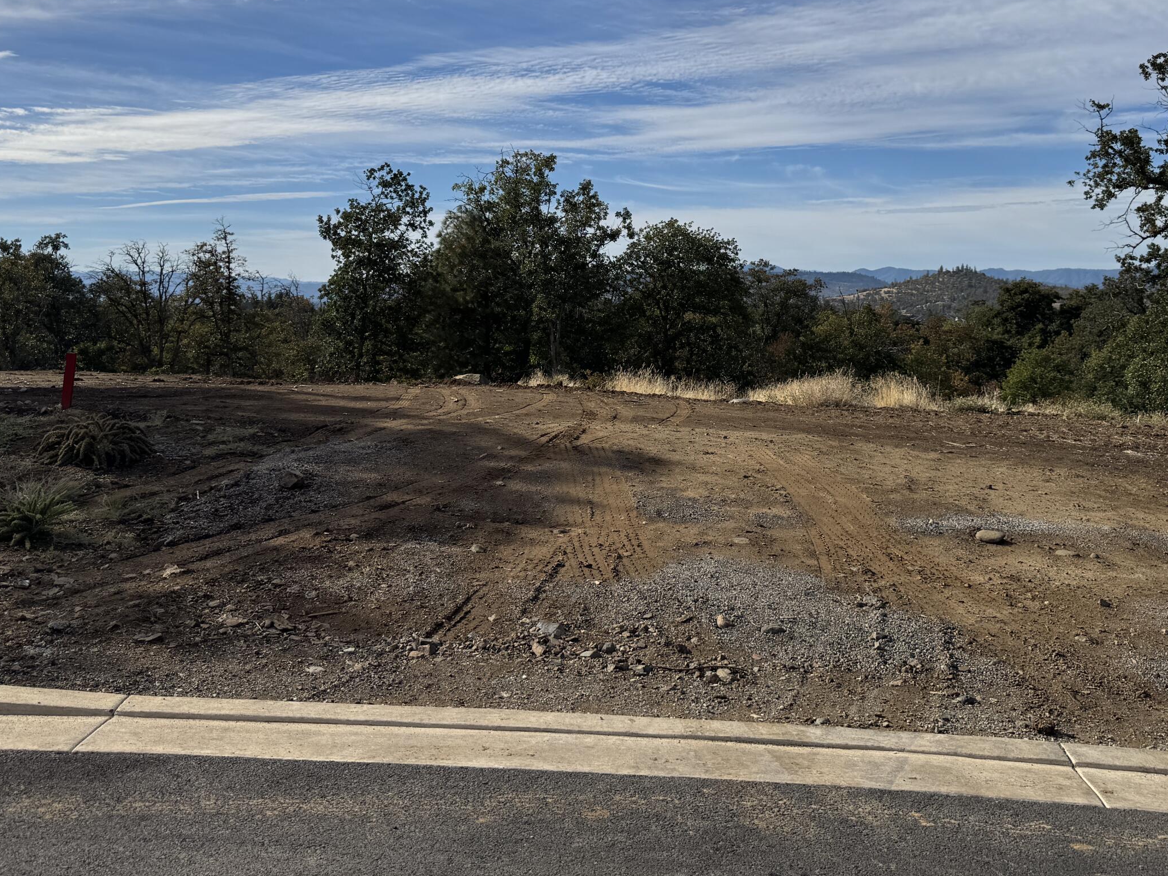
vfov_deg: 39.9
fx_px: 1181
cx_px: 591
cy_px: 249
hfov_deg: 52.6
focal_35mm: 35
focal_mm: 6.76
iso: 80
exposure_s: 1/7937
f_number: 1.78
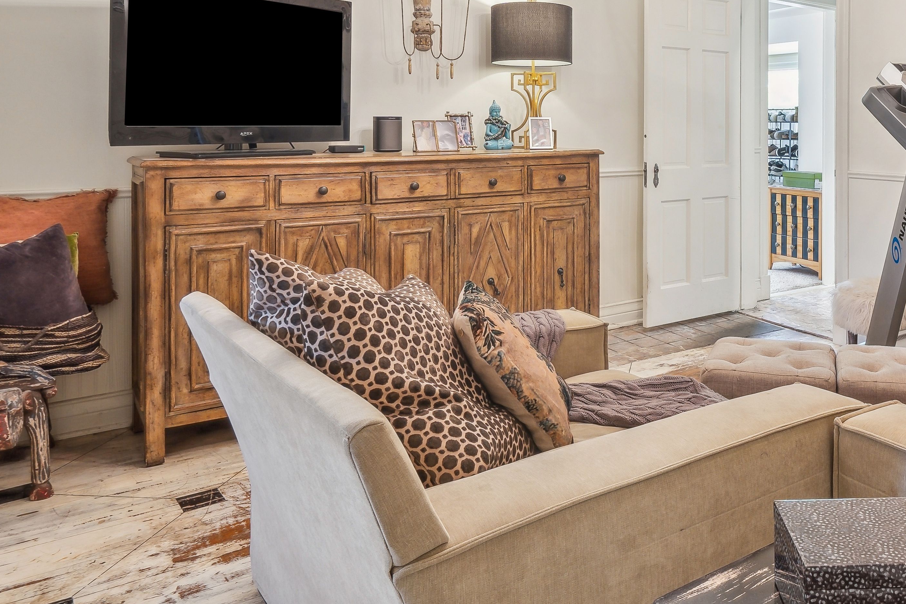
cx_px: 638
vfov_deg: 41.8
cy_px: 123
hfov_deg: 59.7
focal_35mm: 30
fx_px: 755
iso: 640
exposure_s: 1/2.5
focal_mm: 14
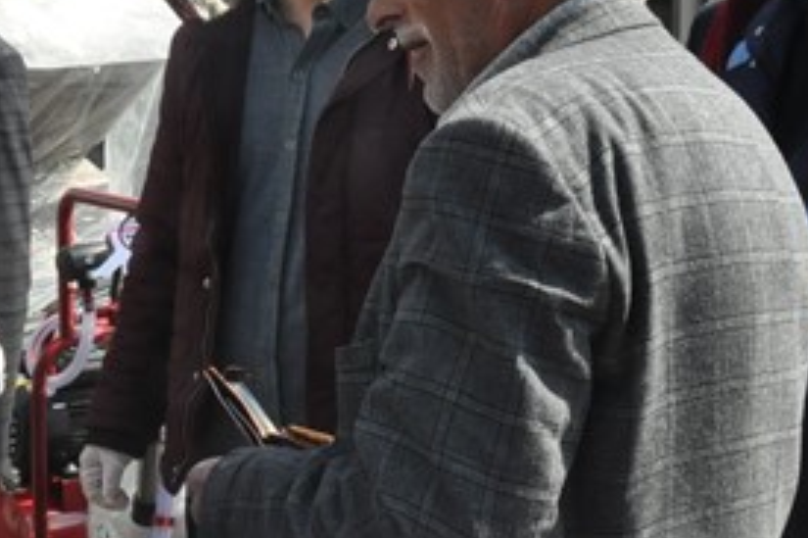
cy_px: 73
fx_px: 1750
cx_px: 91
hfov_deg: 25.3
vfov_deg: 17.3
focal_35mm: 78
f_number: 18
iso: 2000
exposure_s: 1/320
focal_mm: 22
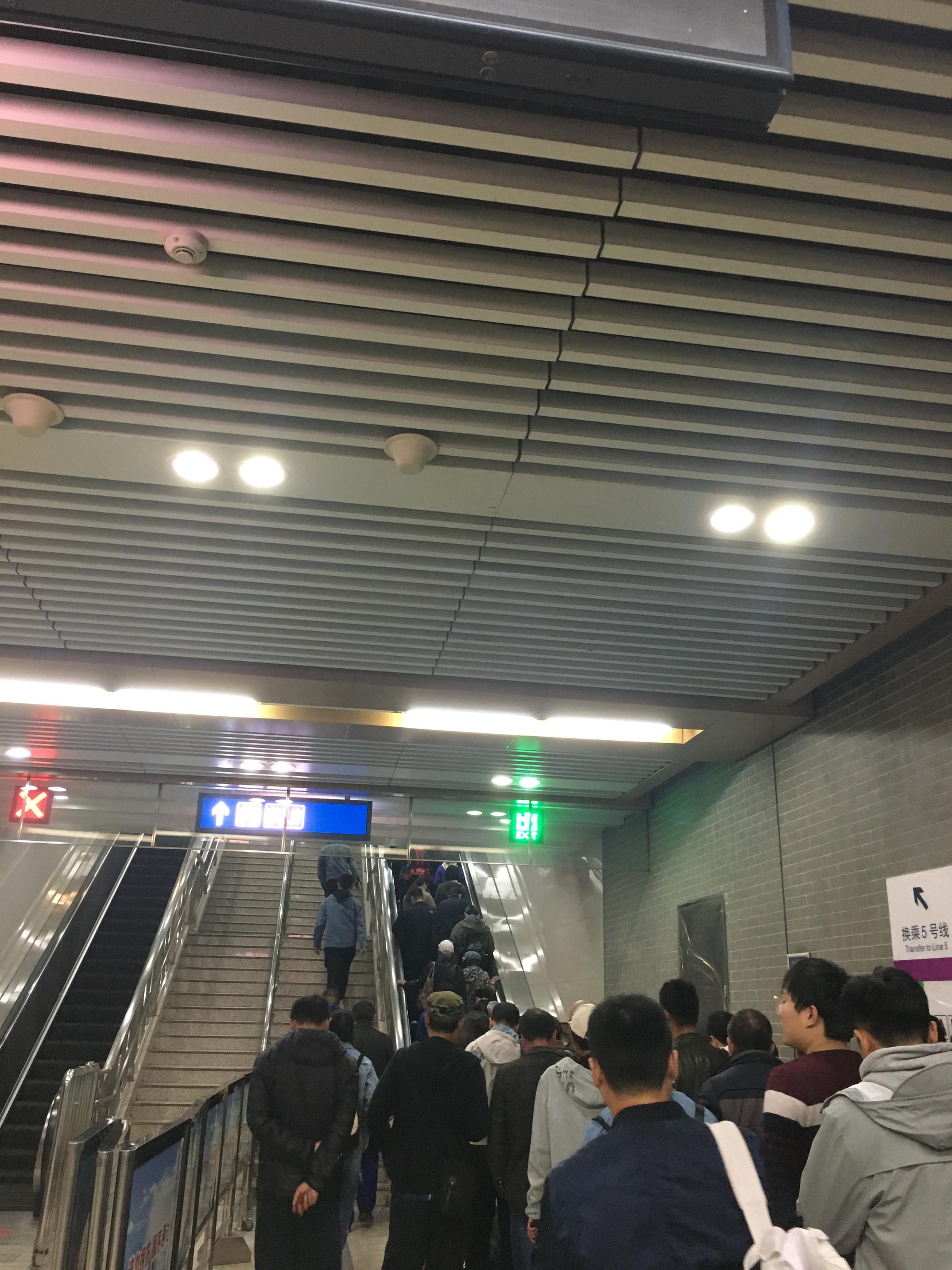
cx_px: 476
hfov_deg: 48.2
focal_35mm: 29
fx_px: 1063
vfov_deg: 61.7
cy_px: 635
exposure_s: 1/33
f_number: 2.2
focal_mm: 4.15
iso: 250
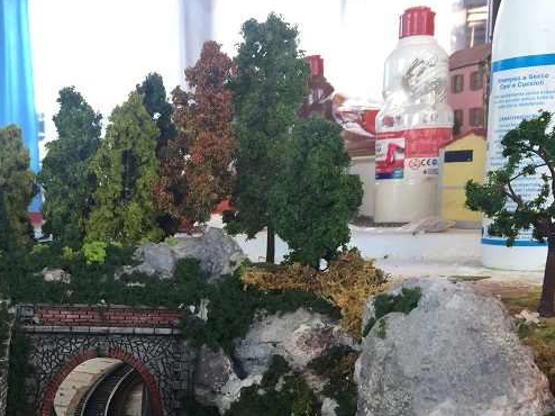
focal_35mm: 47
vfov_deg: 30.1
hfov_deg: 39.0
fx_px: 753
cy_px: 333
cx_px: 115
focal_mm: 4.15
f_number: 2.2
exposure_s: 1/50
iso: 40
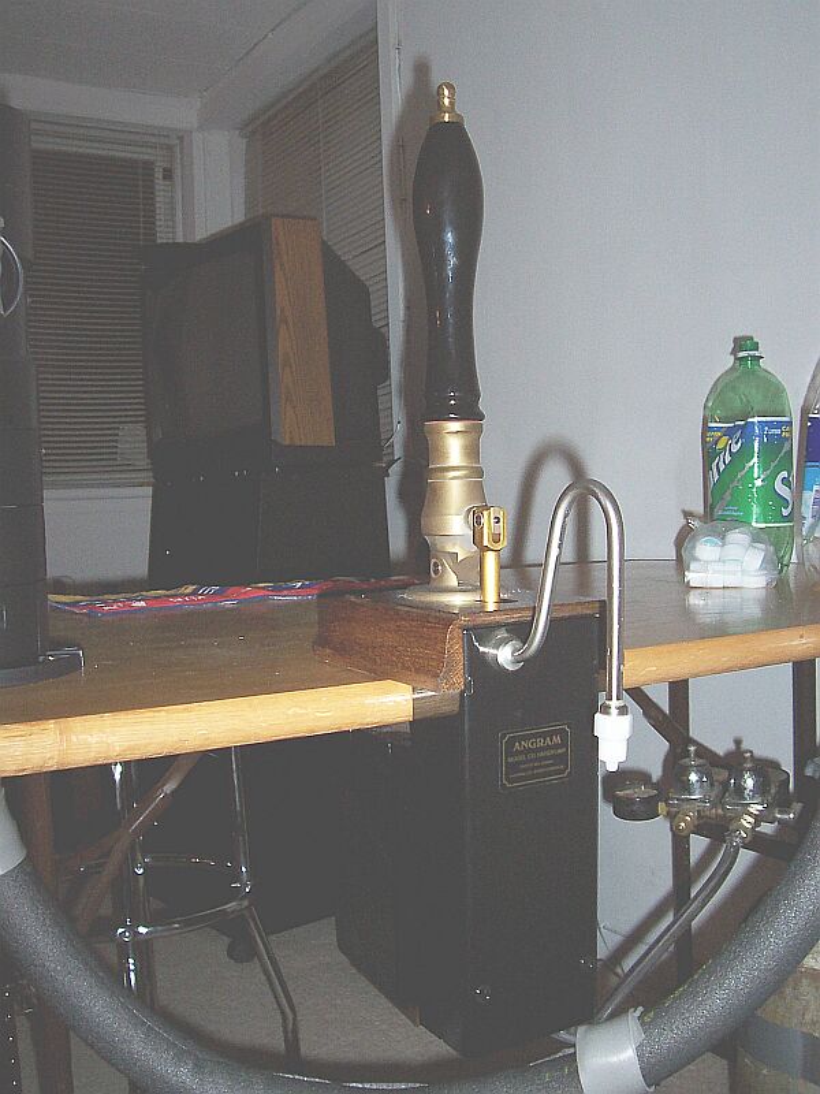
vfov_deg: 50.1
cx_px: 410
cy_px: 547
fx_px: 1169
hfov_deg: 38.7
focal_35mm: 37
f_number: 2.8
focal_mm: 5.6
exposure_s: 1/60
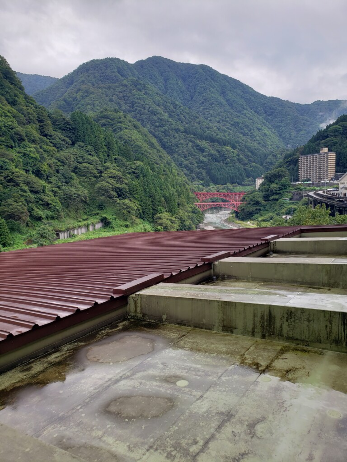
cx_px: 174
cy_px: 231
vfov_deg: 67.3
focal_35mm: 26
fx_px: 348
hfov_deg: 53.1
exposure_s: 1/235
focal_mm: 4.3
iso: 50
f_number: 2.4
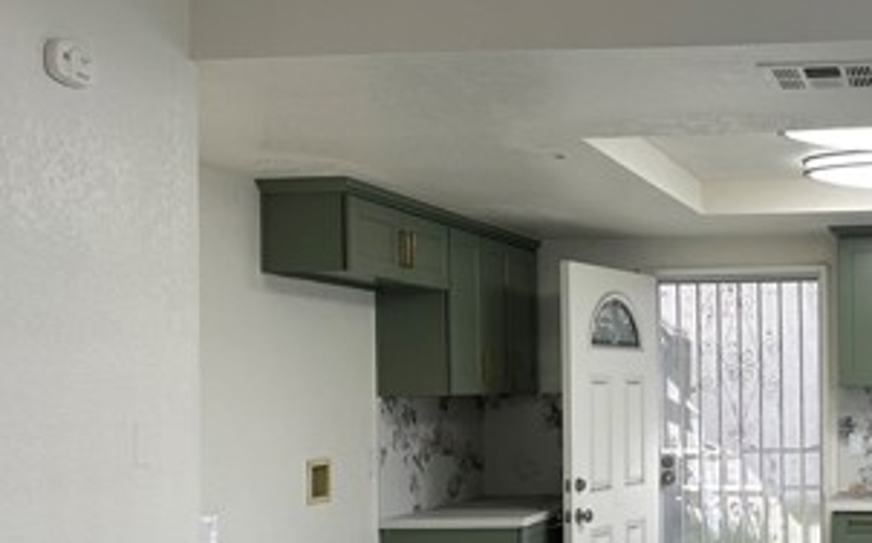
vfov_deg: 23.7
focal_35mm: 54
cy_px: 390
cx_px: 832
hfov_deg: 34.8
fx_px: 1282
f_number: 1.78
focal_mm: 6.86
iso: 80
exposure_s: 1/120
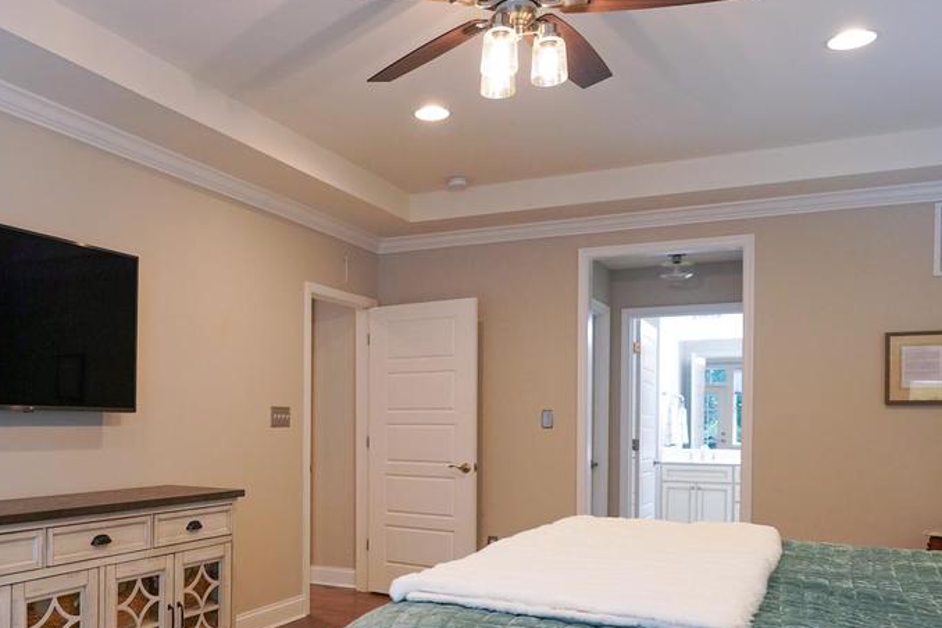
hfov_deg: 54.8
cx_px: 321
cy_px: 425
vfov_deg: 38.4
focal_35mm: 34
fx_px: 890
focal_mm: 16
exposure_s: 1/160
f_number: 3.5
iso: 1600
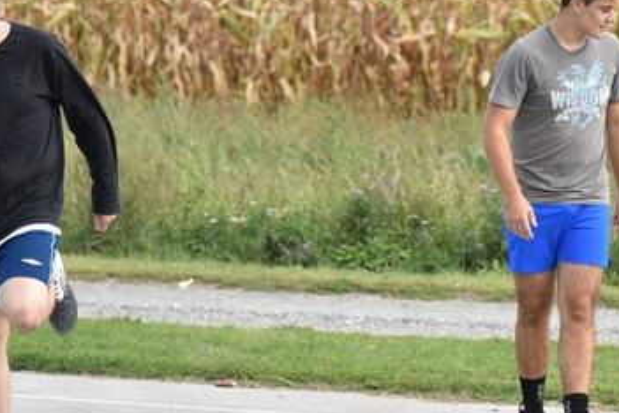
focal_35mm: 245
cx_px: 547
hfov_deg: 8.4
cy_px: 161
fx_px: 4212
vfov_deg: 5.6
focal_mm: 105
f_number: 4.5
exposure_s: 1/2500
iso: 800
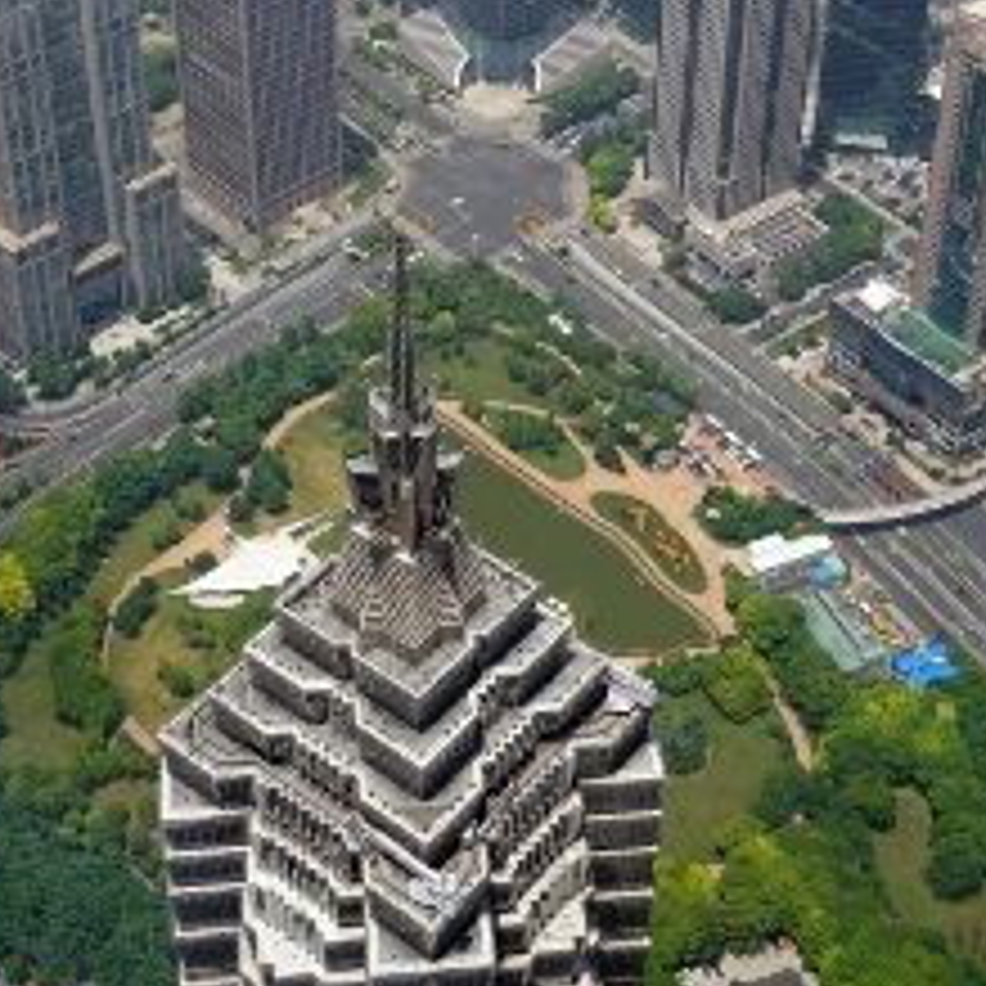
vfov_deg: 24.3
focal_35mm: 70
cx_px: 461
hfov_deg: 24.7
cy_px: 198
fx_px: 2256
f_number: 10
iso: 100
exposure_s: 1/125
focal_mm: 30
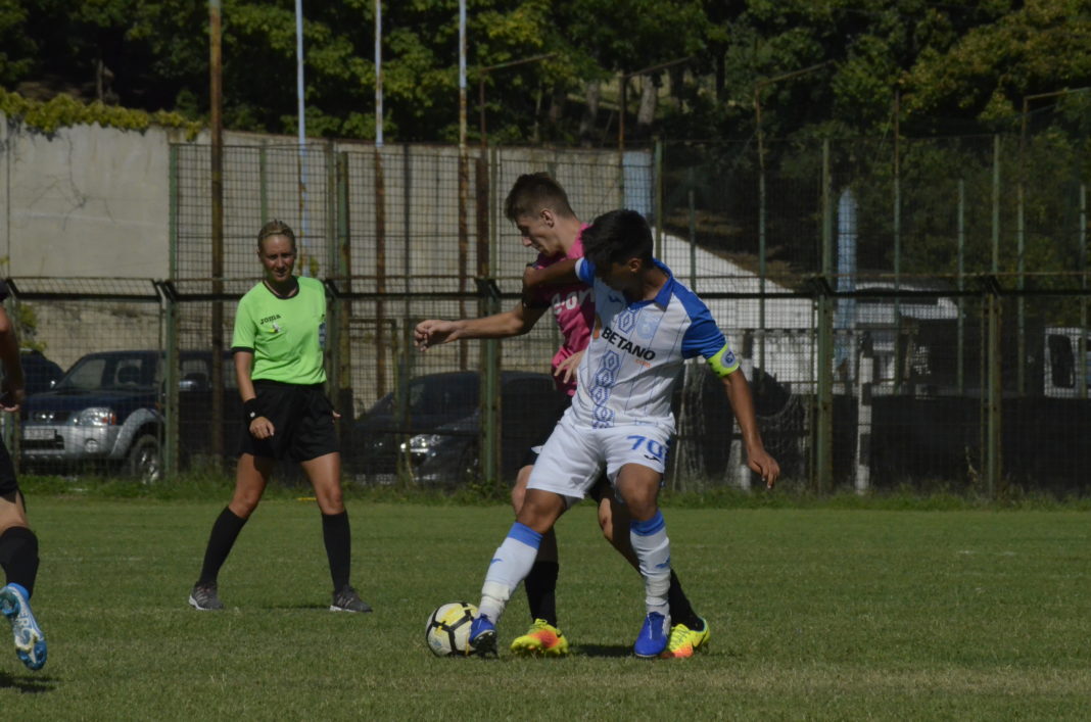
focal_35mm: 375
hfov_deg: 5.5
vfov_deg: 3.6
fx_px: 11339
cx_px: 546
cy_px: 361
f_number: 20
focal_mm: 250
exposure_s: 1/4000
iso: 3200
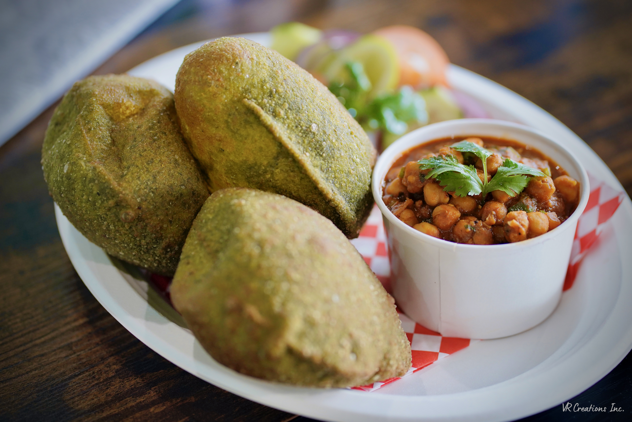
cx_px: 316
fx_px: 1492
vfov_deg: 16.1
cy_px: 211
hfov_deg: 23.9
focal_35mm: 85
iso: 1600
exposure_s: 1/200
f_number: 2.8
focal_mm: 85
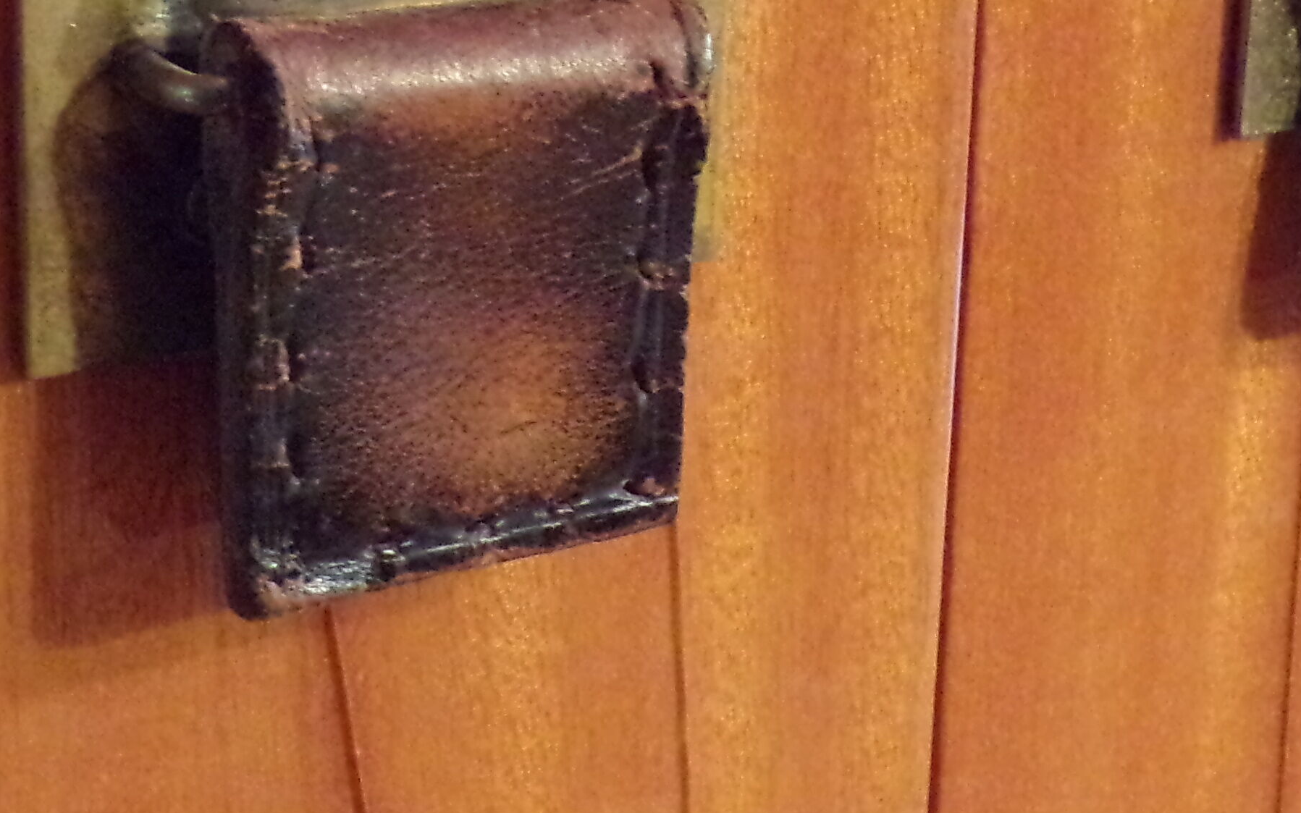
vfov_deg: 15.0
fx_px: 3085
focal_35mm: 87
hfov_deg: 23.8
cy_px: 272
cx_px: 705
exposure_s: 1/14
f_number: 3.2
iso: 800
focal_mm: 5.8
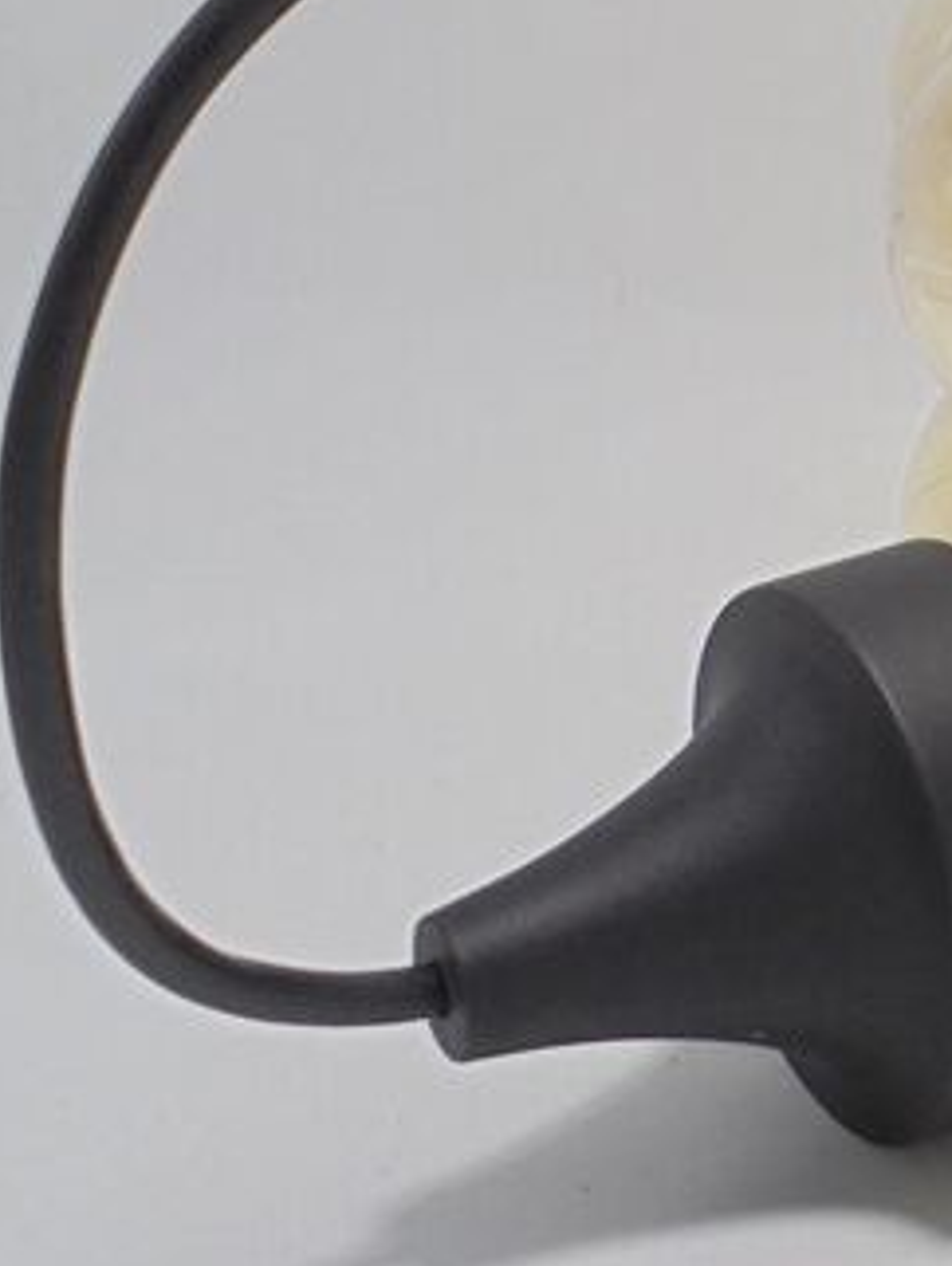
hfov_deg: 17.0
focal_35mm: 81
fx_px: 2966
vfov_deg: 22.8
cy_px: -94
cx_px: 1288
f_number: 3.7
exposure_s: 1/80
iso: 100
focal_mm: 5.3
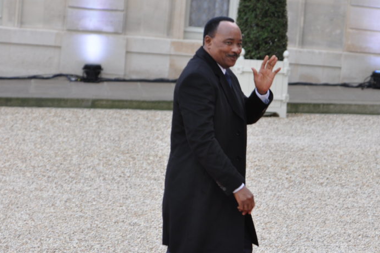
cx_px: 224
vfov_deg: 7.7
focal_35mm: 177
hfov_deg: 11.6
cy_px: 167
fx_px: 1866
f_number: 4
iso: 200
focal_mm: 80
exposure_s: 1/250
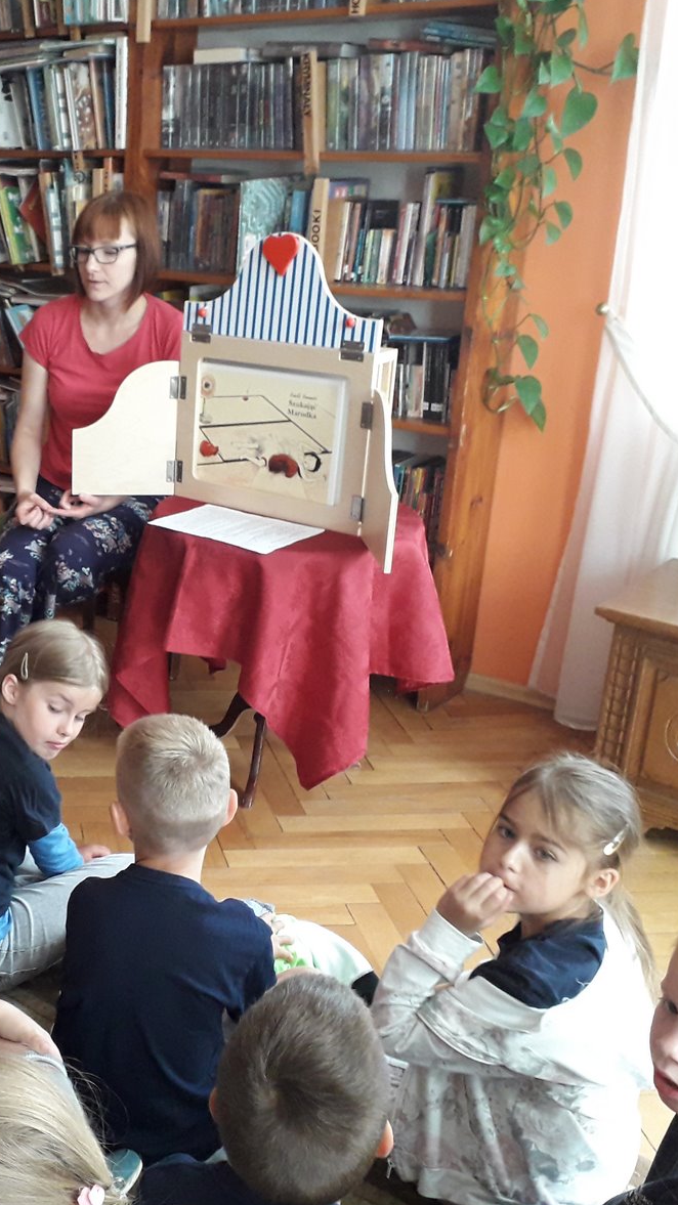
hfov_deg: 28.1
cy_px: 600
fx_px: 1279
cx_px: 17
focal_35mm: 40
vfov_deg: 50.5
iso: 250
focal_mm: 3.6
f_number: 1.9
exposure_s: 1/50
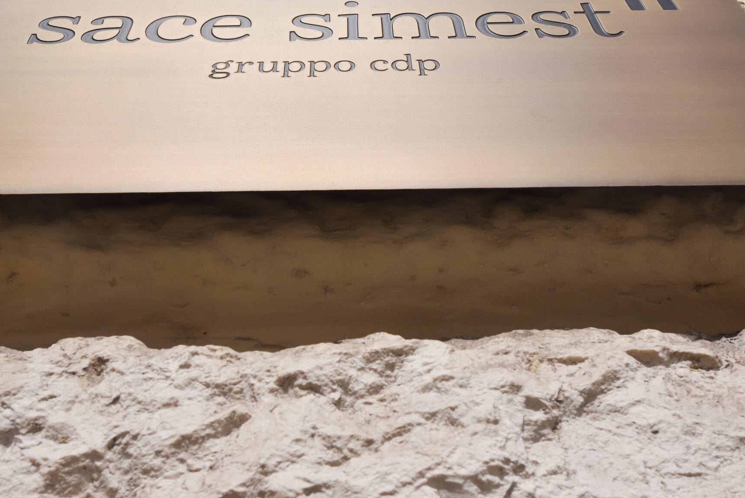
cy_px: 167
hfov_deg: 45.4
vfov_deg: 31.0
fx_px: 890
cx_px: 356
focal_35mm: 43
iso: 400
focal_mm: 29
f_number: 14
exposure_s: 1/1250
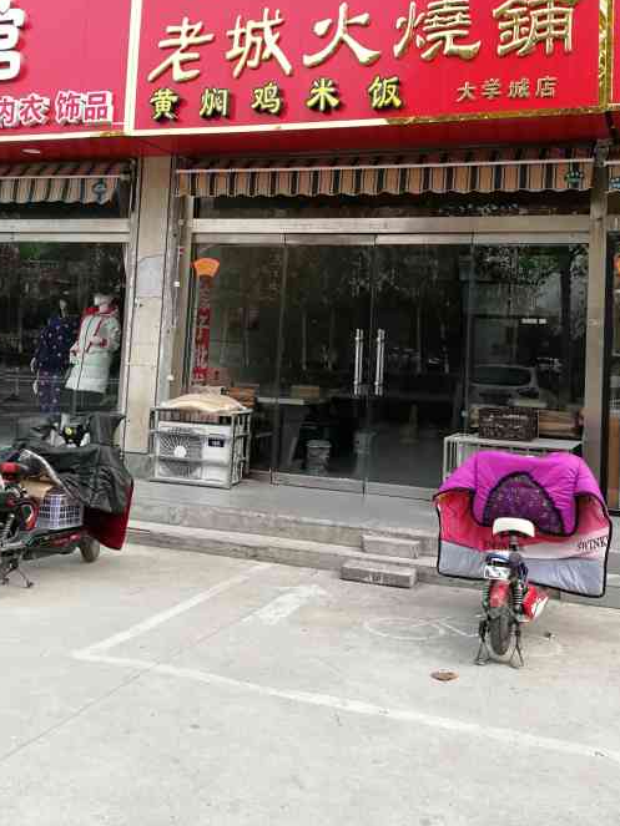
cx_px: 337
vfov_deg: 48.3
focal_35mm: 38
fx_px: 908
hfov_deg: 37.7
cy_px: 291
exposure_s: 1/526
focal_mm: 3.84
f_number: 2.2
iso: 160
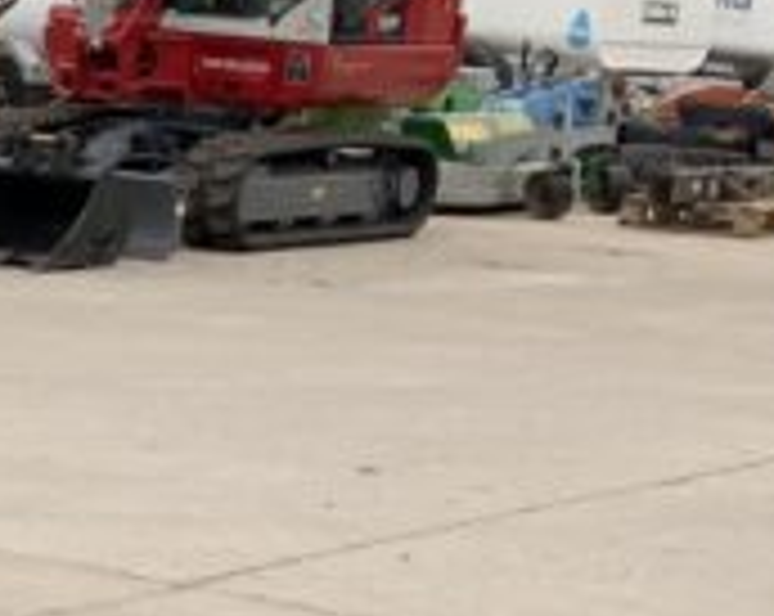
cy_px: 728
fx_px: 3865
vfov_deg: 9.0
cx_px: -1030
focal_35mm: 169
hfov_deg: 10.1
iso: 20
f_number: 1.8
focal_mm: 3
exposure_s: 1/122
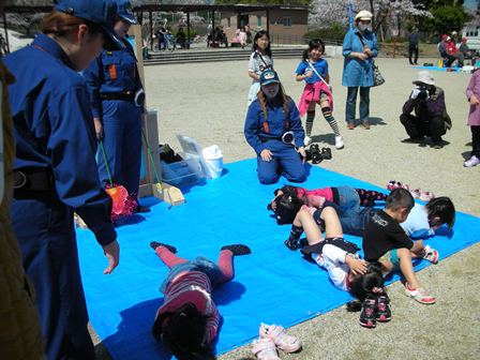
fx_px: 485
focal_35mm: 35
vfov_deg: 40.7
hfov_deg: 52.6
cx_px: 240
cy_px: 180
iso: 50
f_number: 8.5
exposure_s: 1/122
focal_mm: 5.8
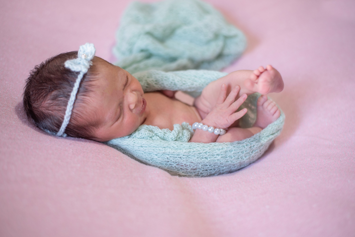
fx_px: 493
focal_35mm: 50
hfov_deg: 39.6
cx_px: 178
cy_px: 118
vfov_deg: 27.0
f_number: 2.2
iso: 250
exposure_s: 1/100
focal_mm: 50
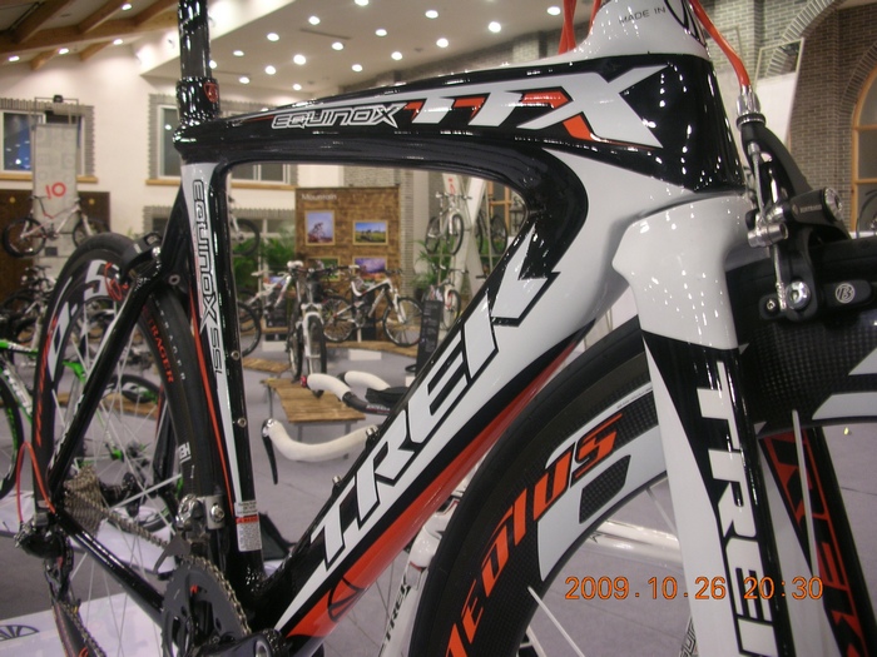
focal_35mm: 35
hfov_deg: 52.6
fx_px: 887
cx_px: 438
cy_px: 328
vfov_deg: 40.7
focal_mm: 5.8
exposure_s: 1/3.9
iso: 64
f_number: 3
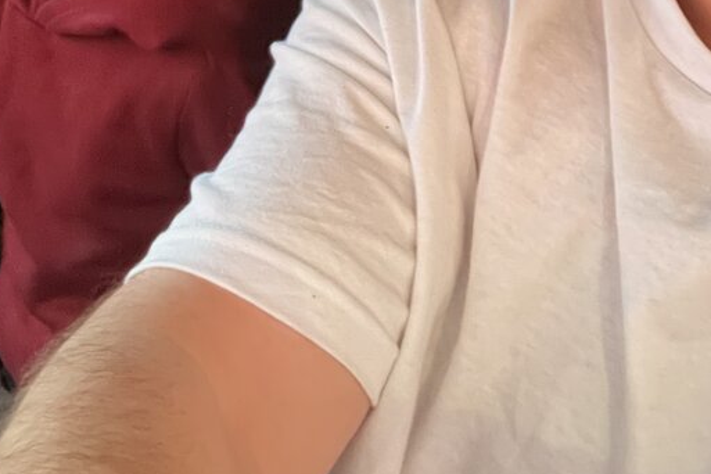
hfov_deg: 34.9
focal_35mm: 56
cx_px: 182
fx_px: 1106
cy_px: -215
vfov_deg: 20.9
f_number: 2.2
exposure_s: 1/15
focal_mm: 2.71
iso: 1250
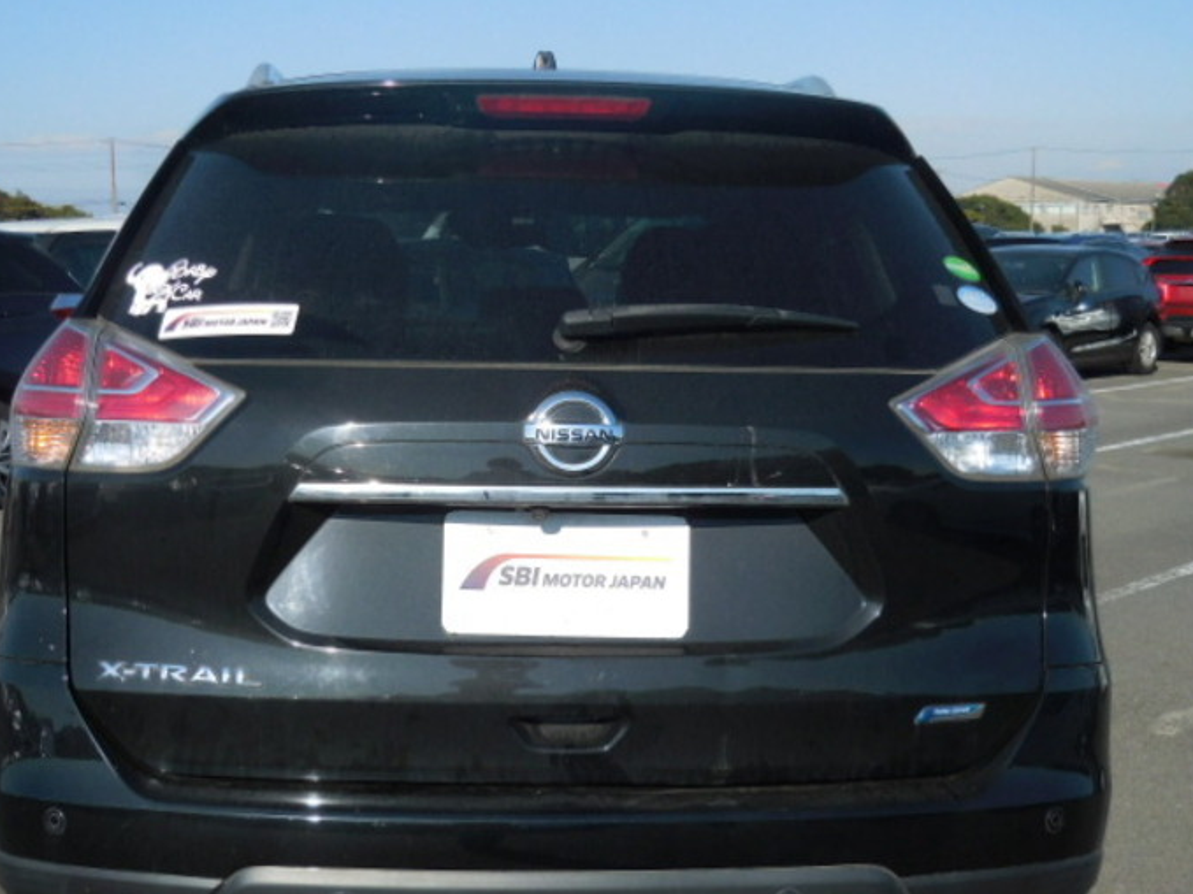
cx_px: 543
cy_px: 523
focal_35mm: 53
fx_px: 1826
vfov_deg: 27.5
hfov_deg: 36.2
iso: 125
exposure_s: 1/1000
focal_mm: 8.1
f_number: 4.2
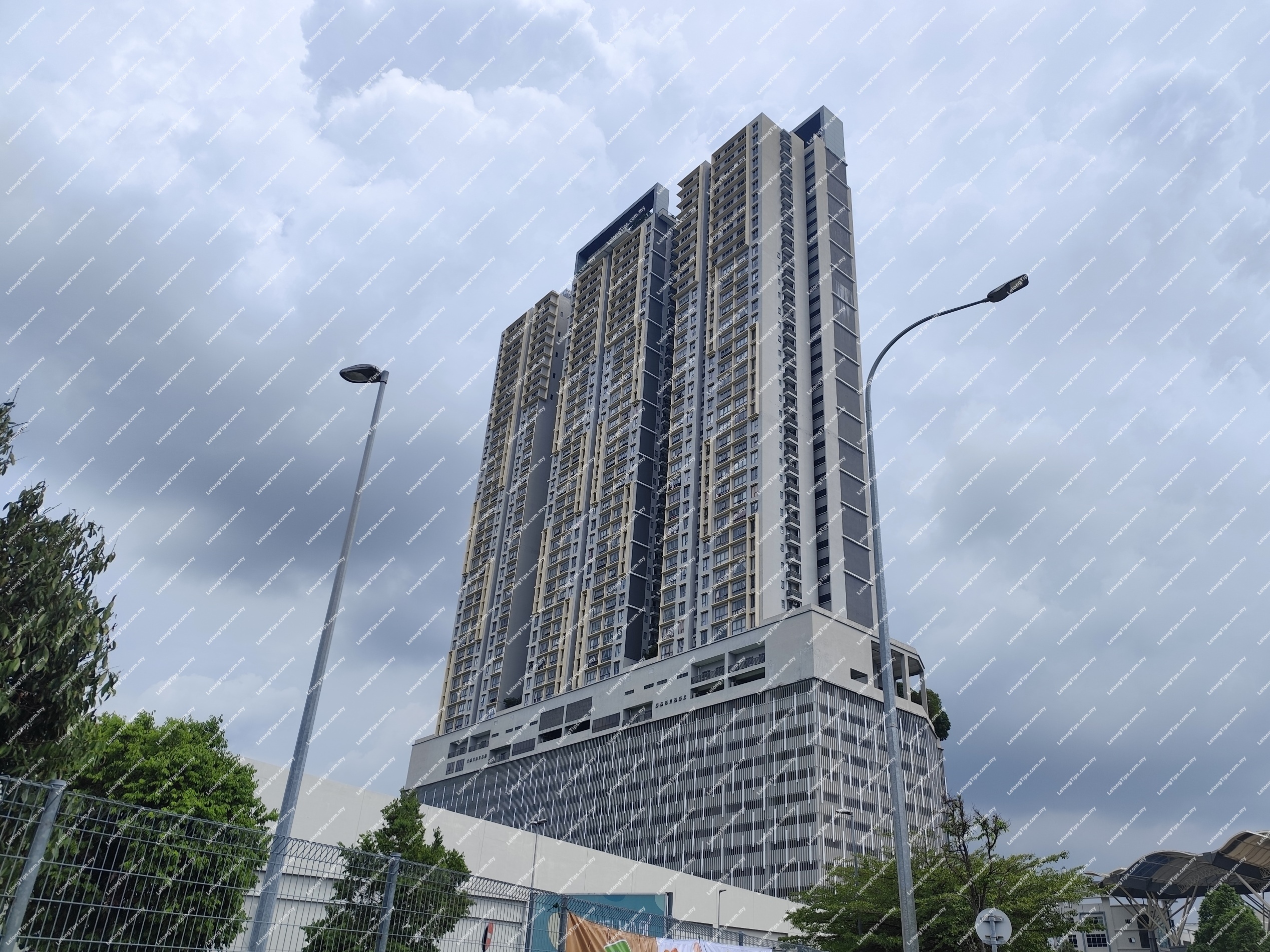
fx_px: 844
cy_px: 476
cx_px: 635
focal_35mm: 23
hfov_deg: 73.9
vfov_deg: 58.9
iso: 50
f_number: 1.65
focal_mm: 6.14
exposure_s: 1/940
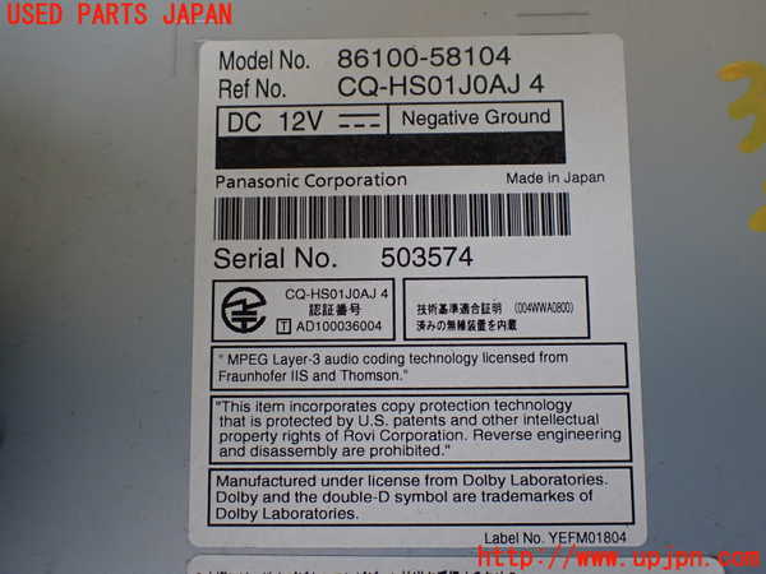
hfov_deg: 60.0
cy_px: 287
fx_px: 664
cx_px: 383
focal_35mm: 30
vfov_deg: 46.8
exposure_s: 1/125
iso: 200
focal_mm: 5.4
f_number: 2.3
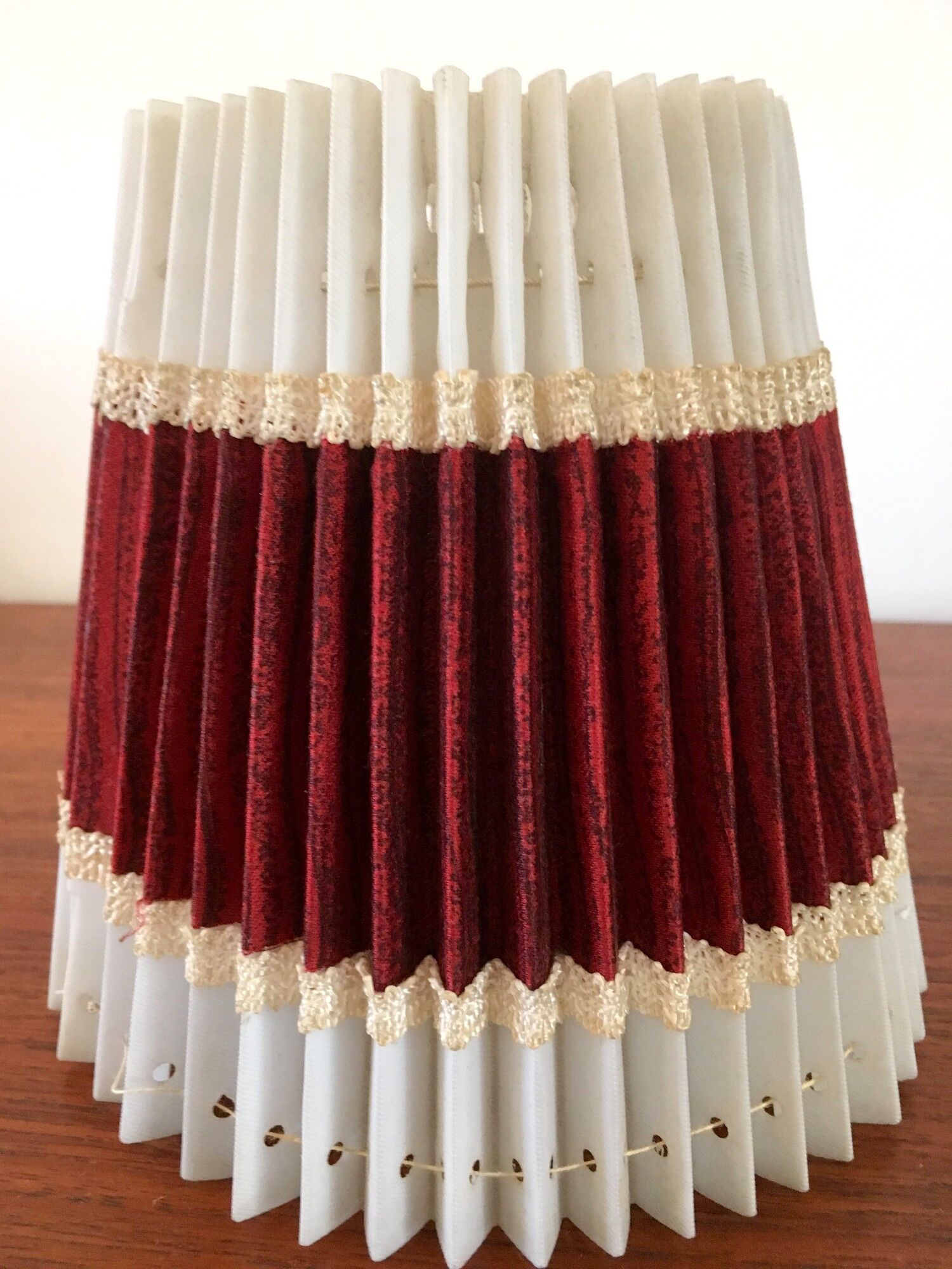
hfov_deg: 48.2
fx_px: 1063
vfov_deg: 61.7
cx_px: 476
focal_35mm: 29
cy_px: 634
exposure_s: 1/25
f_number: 2.2
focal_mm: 4.15
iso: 200
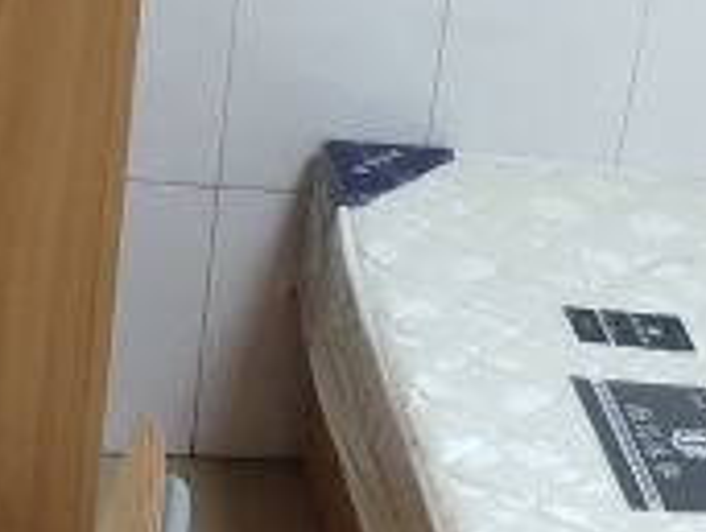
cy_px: 726
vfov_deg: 10.4
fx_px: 2861
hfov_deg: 13.7
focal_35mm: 140
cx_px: 826
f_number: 1.8
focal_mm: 4.35
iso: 184
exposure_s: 1/100
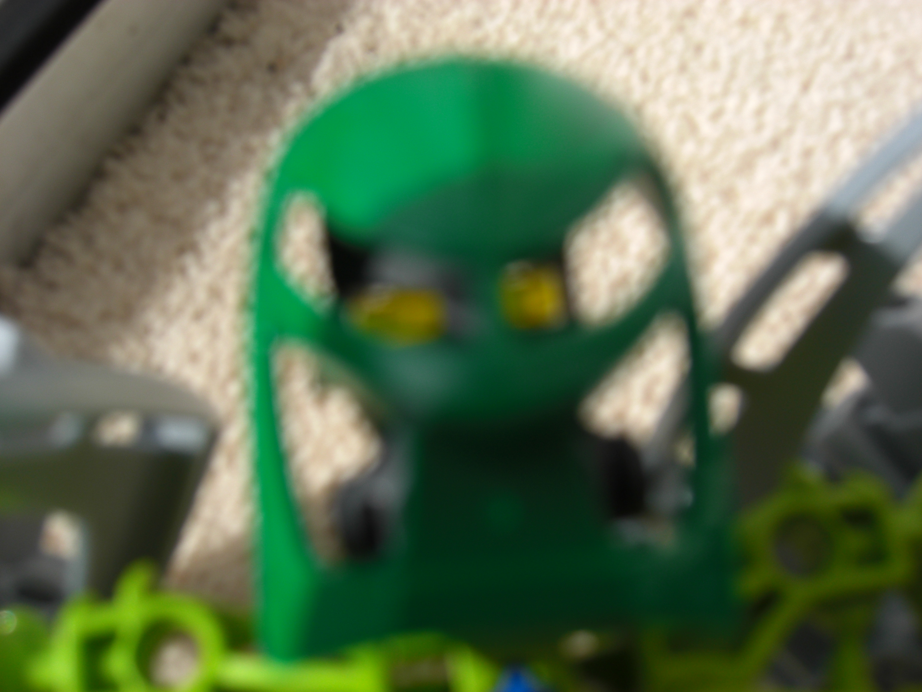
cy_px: 346
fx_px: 1012
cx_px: 461
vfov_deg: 37.7
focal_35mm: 38
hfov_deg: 49.0
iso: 80
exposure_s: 1/250
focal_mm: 7.9
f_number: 8
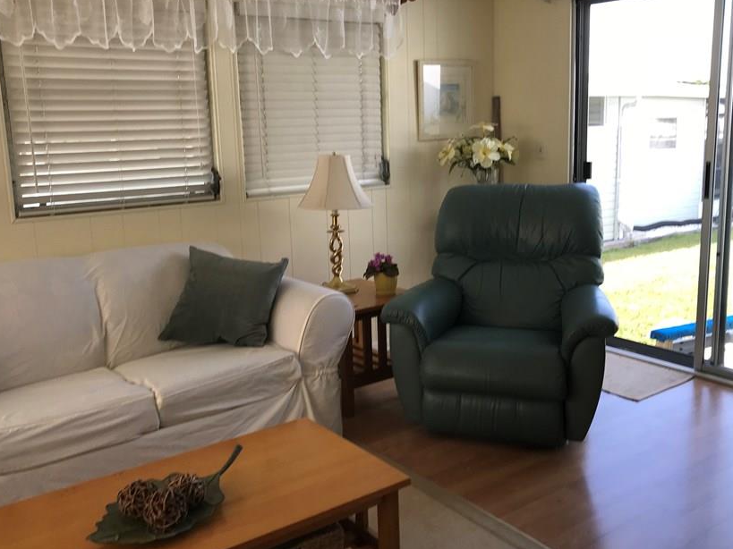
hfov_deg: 52.5
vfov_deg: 40.7
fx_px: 741
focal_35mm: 35
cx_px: 405
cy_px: 266
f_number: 1.8
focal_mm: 3.99
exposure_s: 1/120
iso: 20
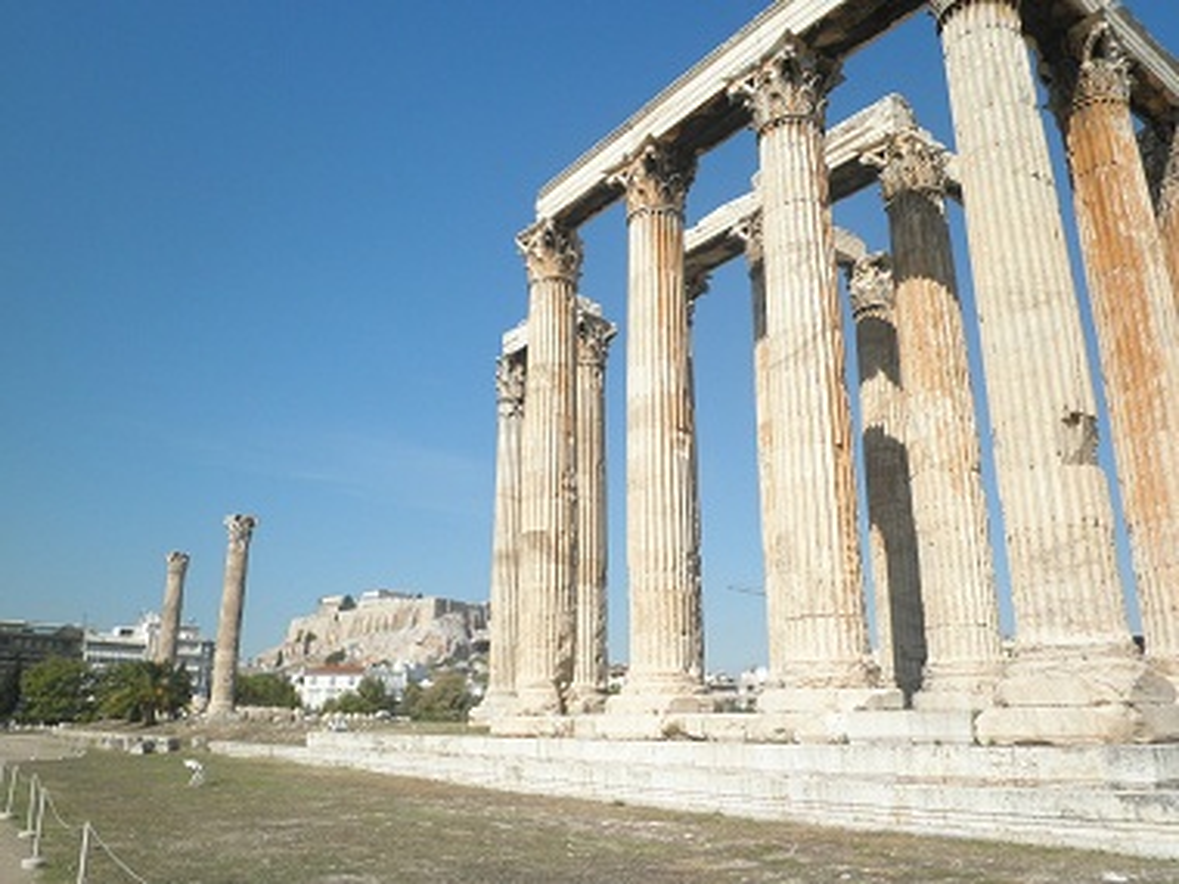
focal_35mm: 26
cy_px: 442
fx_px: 886
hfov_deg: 67.3
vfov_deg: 53.1
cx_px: 590
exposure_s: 1/160
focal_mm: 4.7
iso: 64
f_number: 7.9
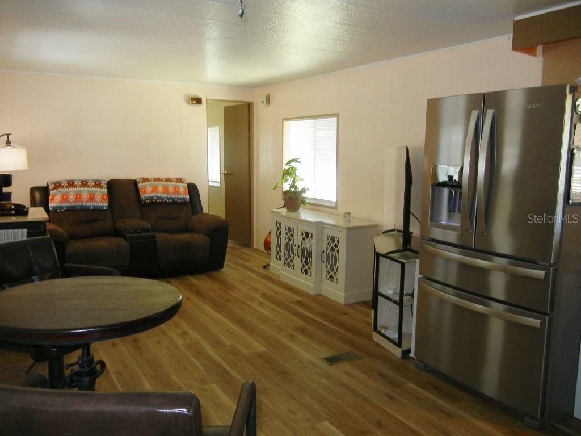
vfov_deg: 46.8
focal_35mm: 30
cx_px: 290
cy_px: 218
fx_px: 504
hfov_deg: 60.0
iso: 200
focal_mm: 5.4
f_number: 3.5
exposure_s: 1/30
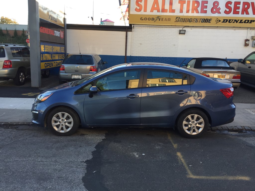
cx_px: 128
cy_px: 96
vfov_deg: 48.2
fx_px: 214
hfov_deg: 61.7
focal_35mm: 29
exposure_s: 1/265
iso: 32
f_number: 2.2
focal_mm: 4.15
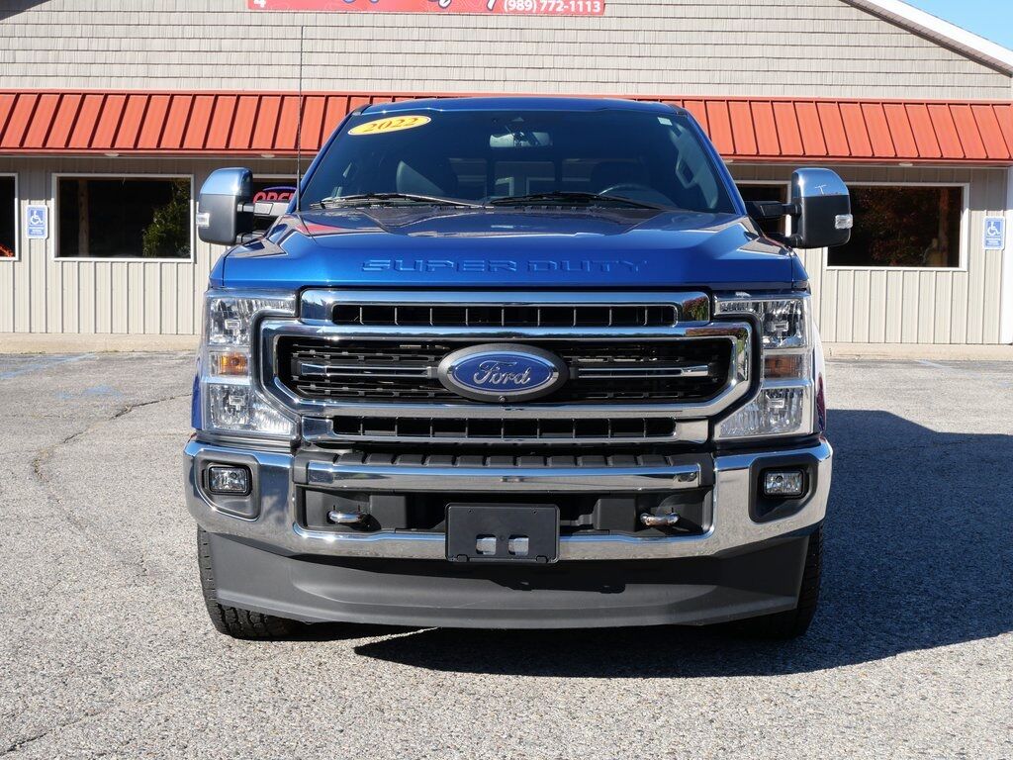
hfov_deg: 41.2
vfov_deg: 31.5
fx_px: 1346
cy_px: 380
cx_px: 506
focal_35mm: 46
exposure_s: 1/250
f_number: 8
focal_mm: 23
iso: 200
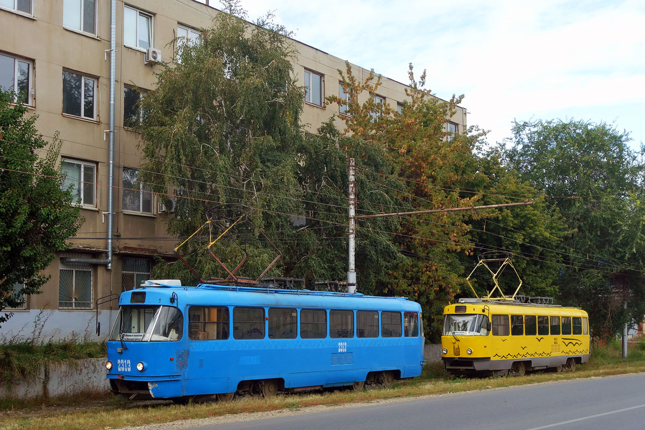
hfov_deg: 42.7
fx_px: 824
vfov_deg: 29.2
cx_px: 322
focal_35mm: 46
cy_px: 215
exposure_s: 1/125
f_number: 5.6
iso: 125
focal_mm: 17.18
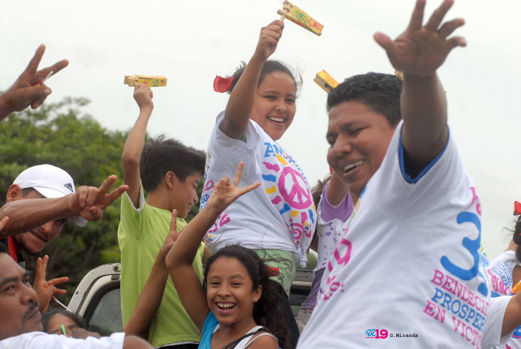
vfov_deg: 11.5
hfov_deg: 17.0
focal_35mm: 120
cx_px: 260
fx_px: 1739
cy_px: 174
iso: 500
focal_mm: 80
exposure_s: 1/1250
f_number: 9
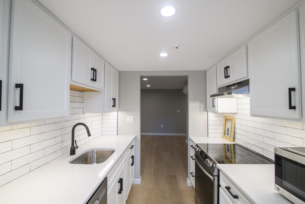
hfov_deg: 96.7
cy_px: 102
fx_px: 136
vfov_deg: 73.7
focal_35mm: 16
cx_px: 152
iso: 1250
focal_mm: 16
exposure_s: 1/100
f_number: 10
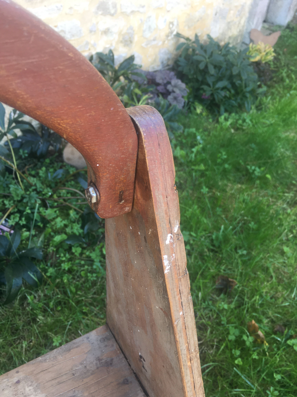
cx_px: 148
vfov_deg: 61.7
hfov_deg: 48.2
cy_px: 198
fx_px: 332
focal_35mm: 29
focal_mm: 4.15
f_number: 2.2
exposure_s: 1/50
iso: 32
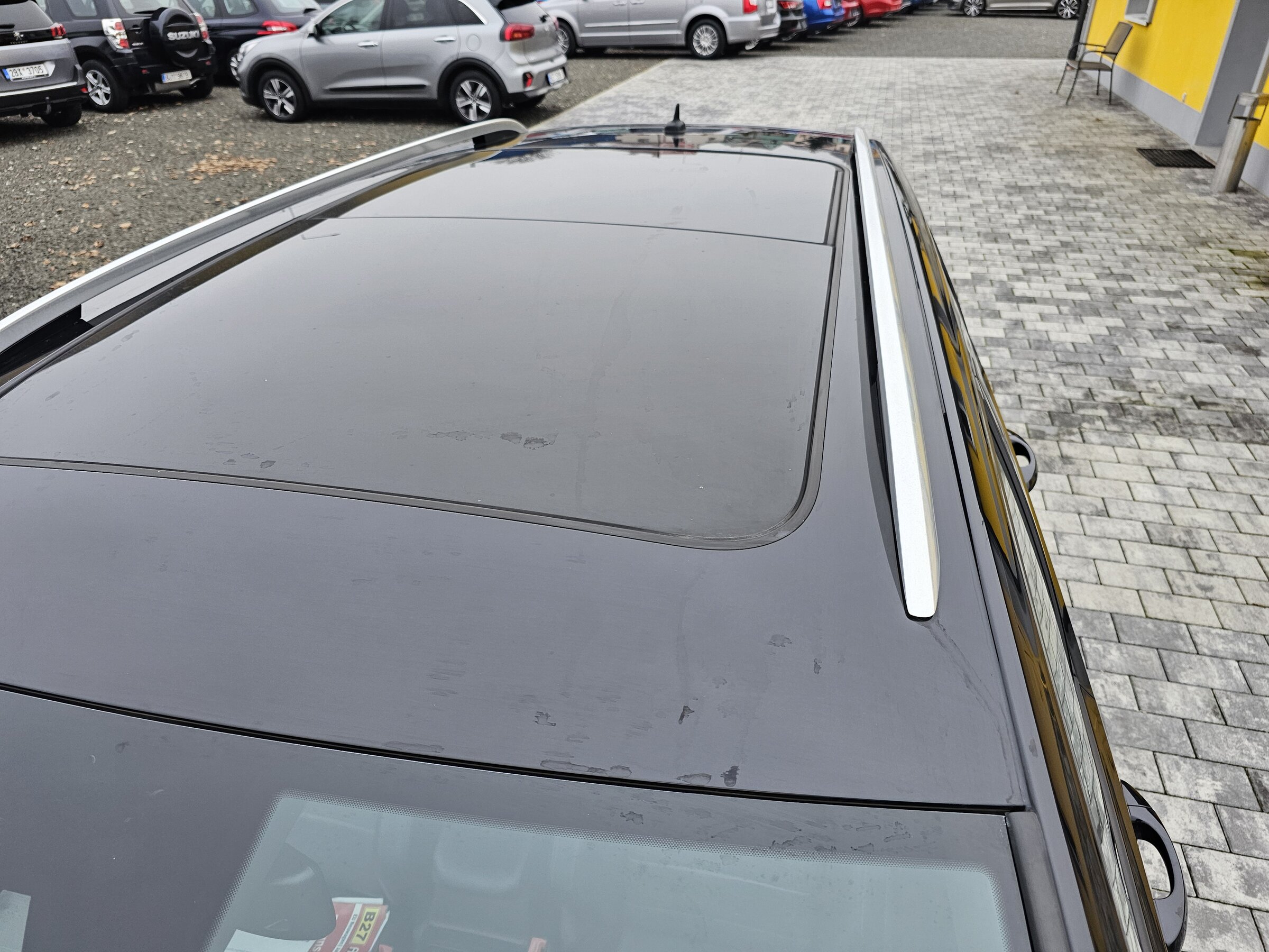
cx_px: 634
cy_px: 476
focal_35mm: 23
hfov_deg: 73.9
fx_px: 843
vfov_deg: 58.9
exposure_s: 1/359
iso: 125
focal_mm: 6.3
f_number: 1.7
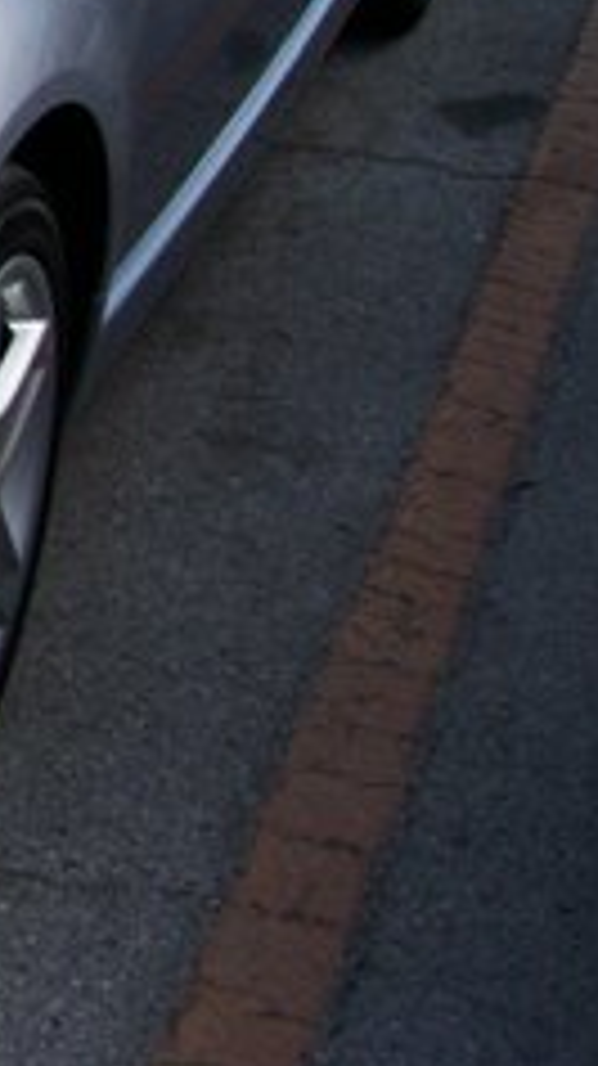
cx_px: -715
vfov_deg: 20.9
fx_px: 2824
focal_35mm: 100
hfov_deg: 10.7
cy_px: 81
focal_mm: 5.6
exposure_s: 1/275
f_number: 5.1
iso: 80
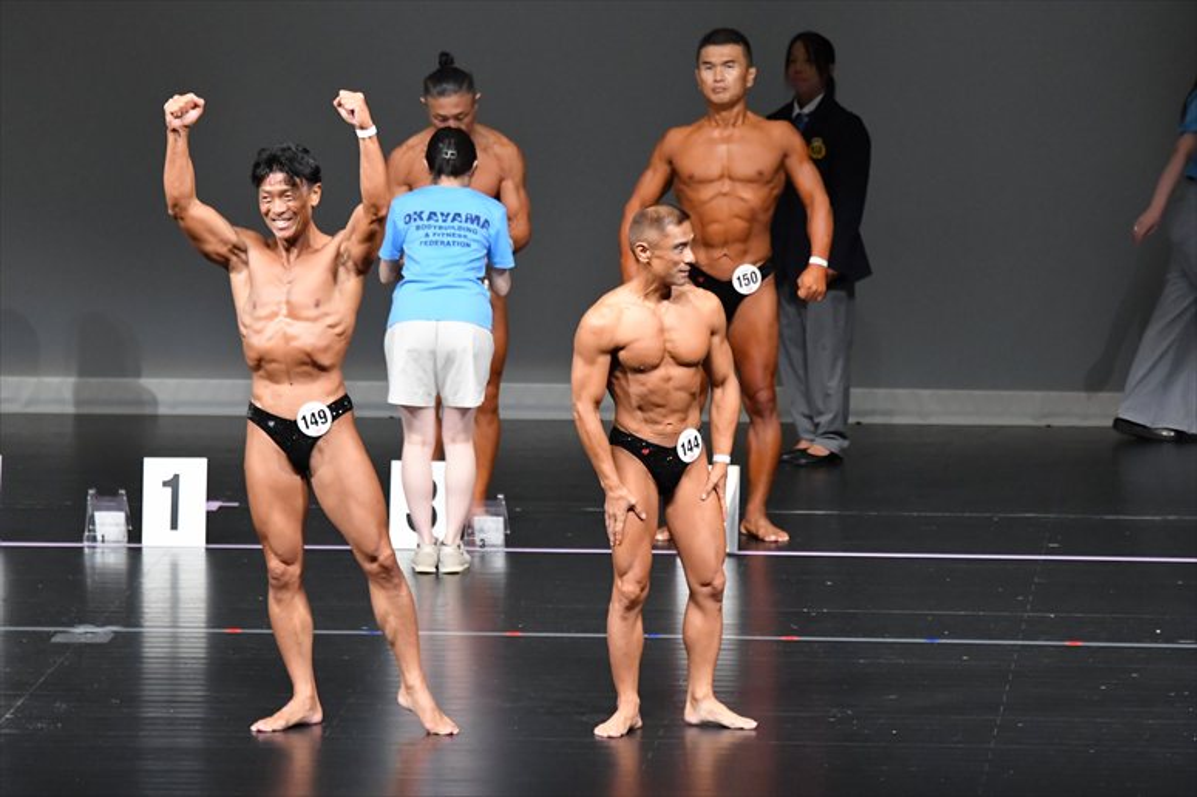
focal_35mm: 270
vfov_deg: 5.1
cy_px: 398
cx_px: 598
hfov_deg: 7.6
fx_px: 8973
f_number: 5.6
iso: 5000
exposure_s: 1/400
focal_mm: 180
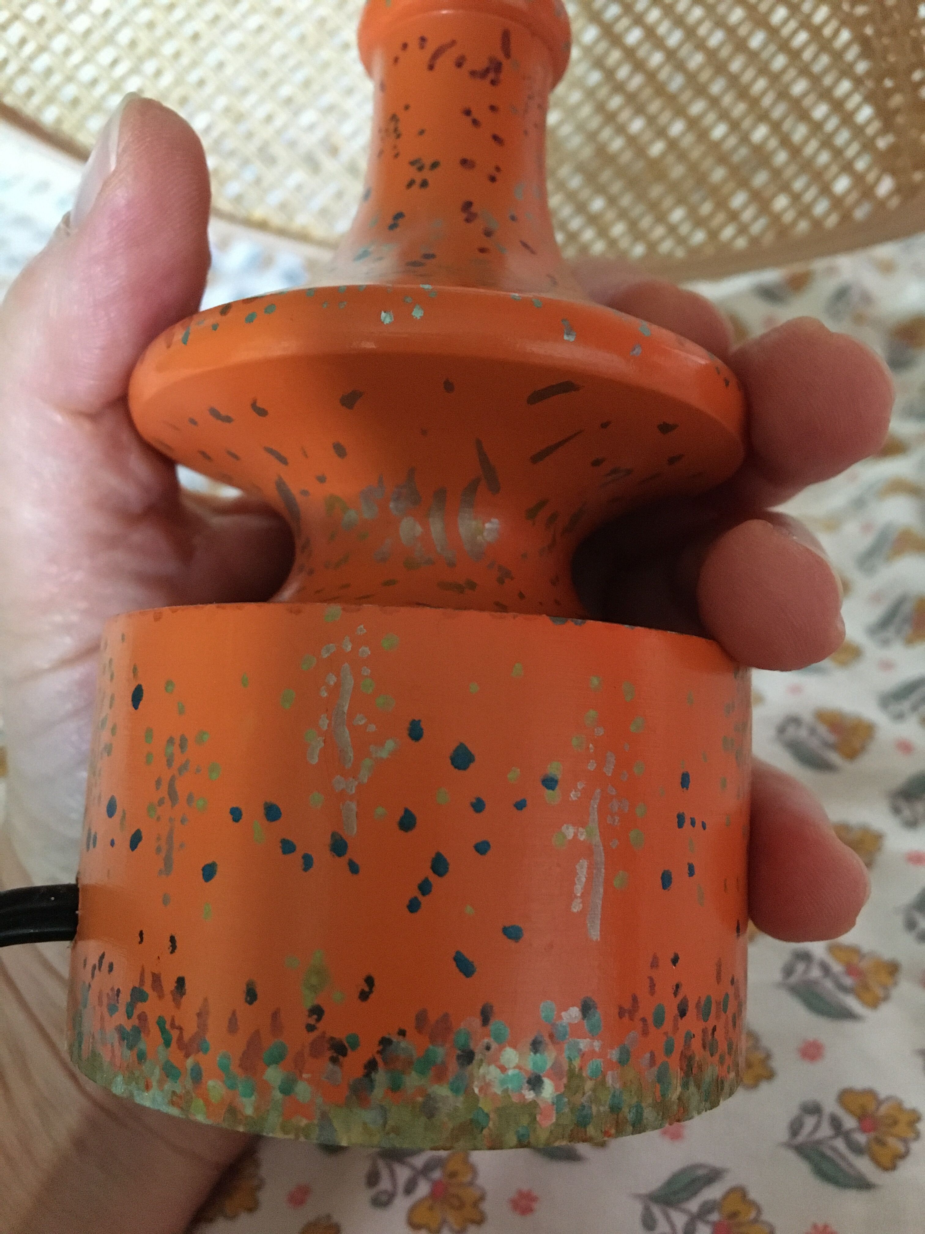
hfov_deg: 48.2
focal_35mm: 29
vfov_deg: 61.7
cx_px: 462
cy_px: 617
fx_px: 1033
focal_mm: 4.15
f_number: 2.2
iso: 320
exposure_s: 1/17
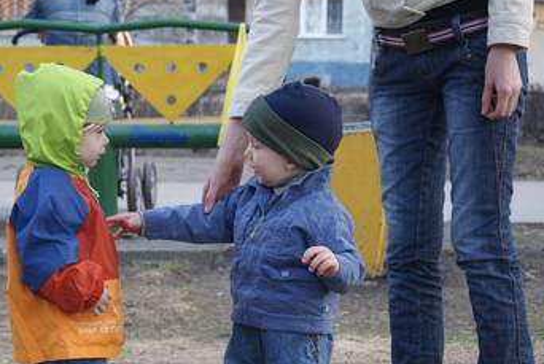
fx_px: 1644
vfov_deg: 12.6
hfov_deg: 18.7
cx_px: 192
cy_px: 223
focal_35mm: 109
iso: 400
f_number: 5.6
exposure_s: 1/60
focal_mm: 55
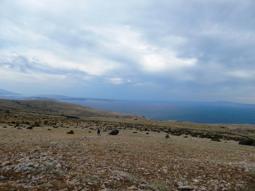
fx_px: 162
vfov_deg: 61.1
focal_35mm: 22
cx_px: 128
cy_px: 96
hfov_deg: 76.4
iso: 125
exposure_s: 1/640
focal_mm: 4
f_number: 6
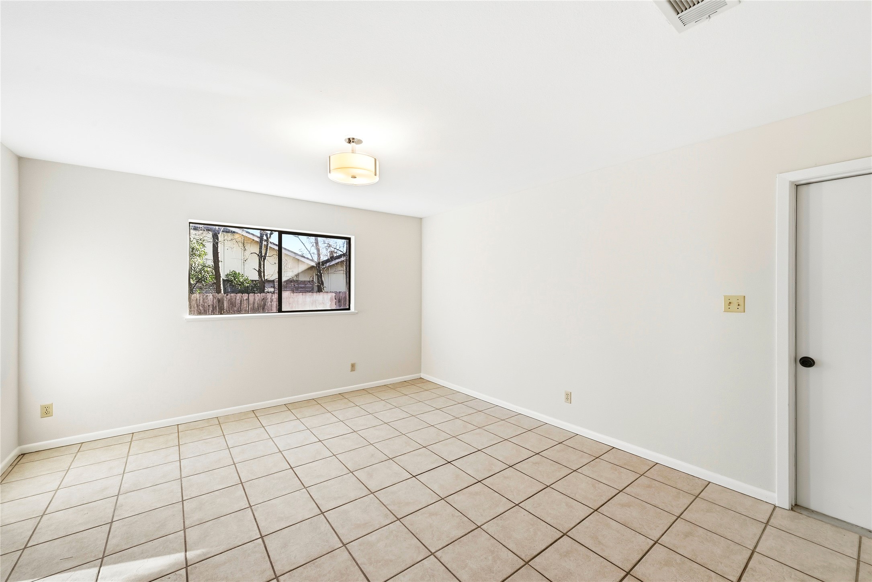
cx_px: 436
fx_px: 339
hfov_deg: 104.2
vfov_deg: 81.2
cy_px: 291
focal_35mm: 14
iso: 400
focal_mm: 14
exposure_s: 1/500
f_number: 10
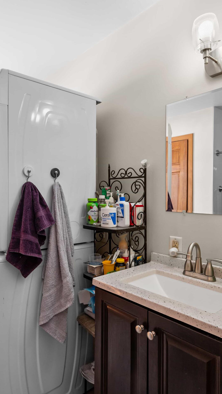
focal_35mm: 23
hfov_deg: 49.1
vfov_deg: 78.7
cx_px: 86
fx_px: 241
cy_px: 200
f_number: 8
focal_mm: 14
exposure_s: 1/20
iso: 800
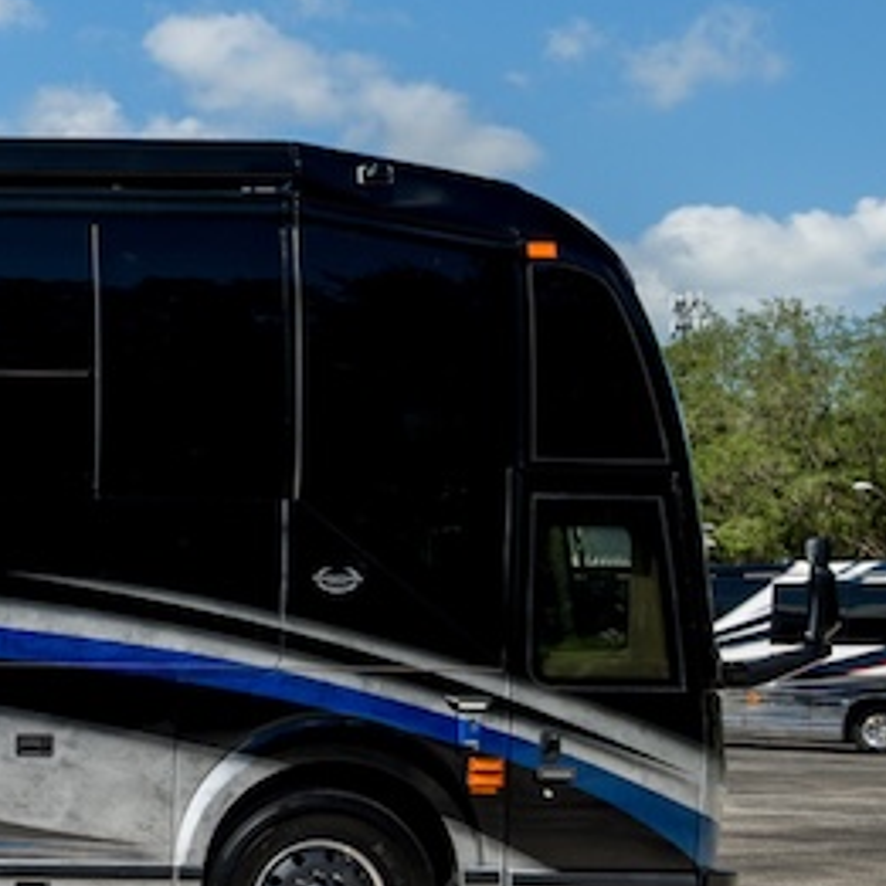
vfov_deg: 21.9
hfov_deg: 17.4
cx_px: -767
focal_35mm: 78
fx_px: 2259
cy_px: 701
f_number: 11
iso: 100
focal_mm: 24
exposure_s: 1/125
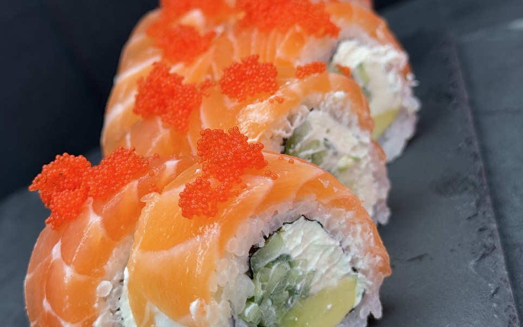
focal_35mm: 68
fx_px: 969
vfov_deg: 19.1
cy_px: 135
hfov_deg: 30.2
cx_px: 227
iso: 64
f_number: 1.78
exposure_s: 1/265
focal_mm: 6.76
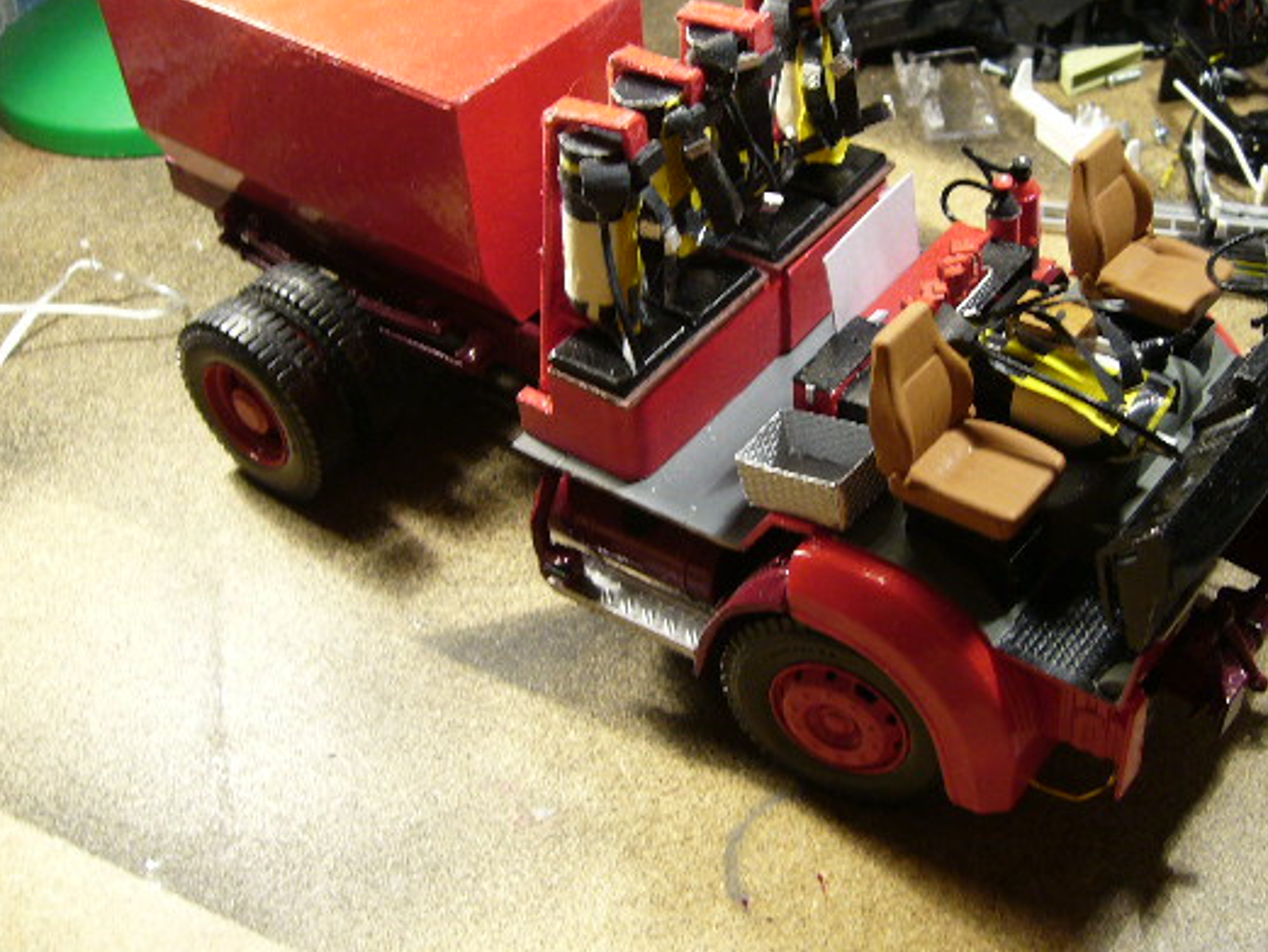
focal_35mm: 43
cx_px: 735
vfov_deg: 33.6
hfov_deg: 43.7
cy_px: 407
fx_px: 1575
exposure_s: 1/8
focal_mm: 5.8
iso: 100
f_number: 2.8
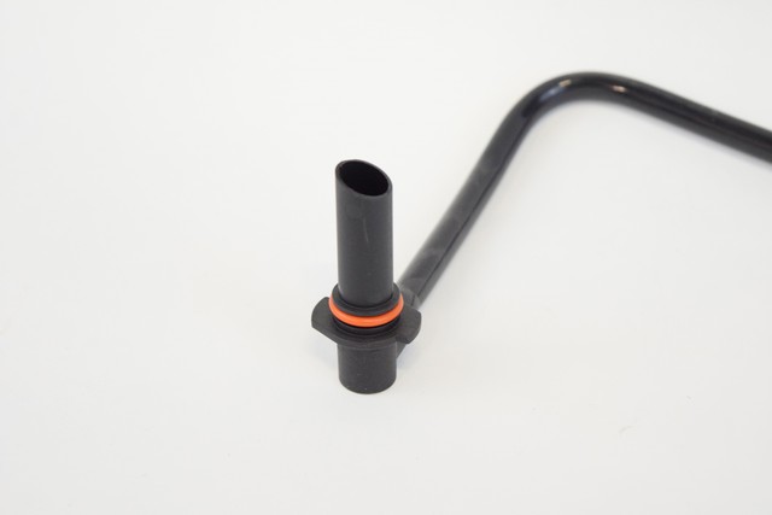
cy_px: 258
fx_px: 1769
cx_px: 386
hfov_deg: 24.6
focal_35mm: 82
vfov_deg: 16.6
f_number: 5.6
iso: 1400
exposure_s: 1/60
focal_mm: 55
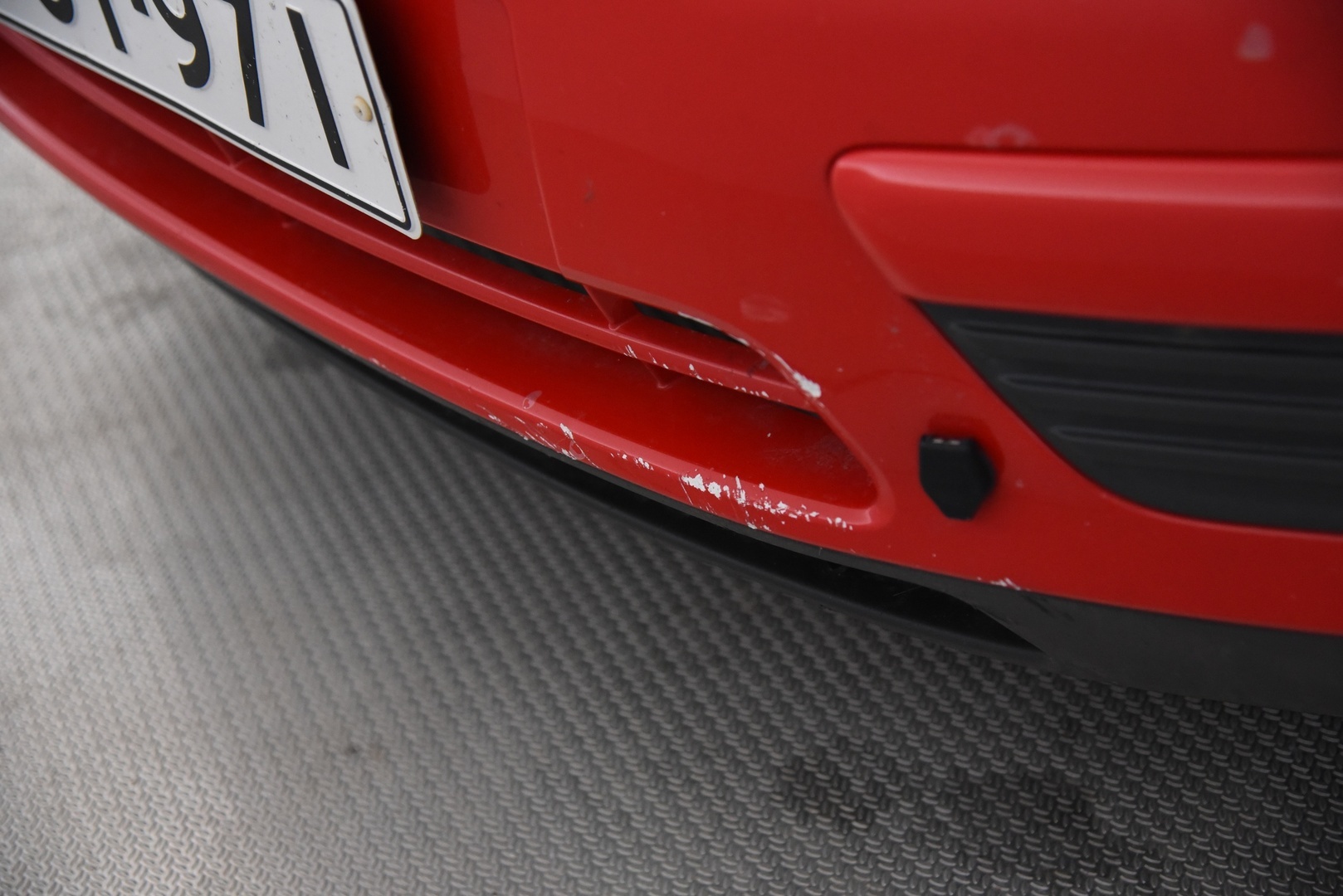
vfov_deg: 24.6
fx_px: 2052
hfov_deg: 36.2
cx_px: 672
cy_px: 448
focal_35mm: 55
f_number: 4
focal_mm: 55
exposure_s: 1/125
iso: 4000
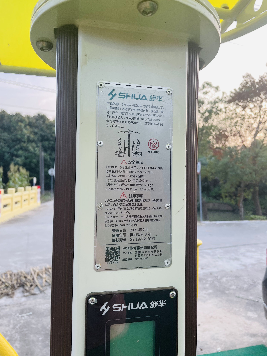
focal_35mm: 26
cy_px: 178
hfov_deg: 53.1
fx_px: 267
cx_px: 134
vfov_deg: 67.3
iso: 32
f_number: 1.6
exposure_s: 1/193
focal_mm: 4.2
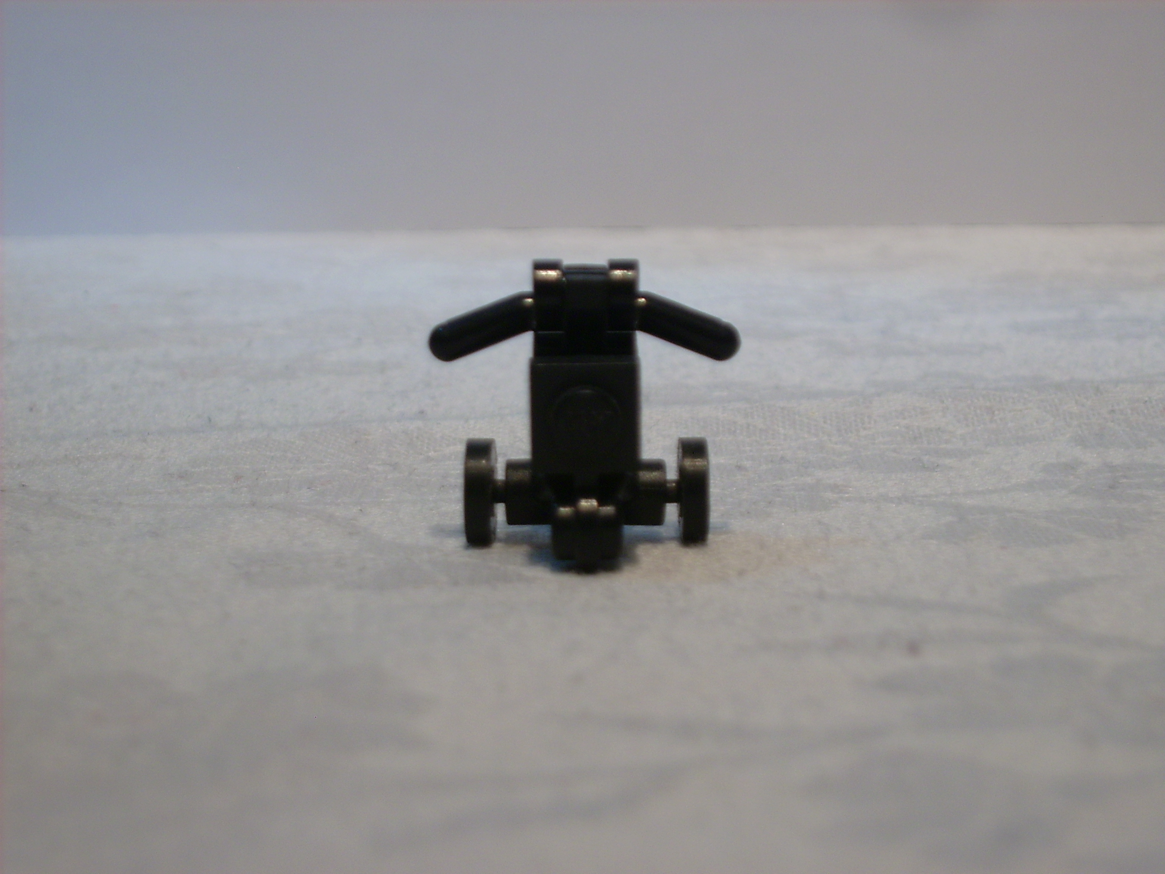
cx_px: 582
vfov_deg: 17.6
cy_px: 437
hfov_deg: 23.3
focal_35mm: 84
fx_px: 2827
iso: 50
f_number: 4.3
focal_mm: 13.96
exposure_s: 1/8
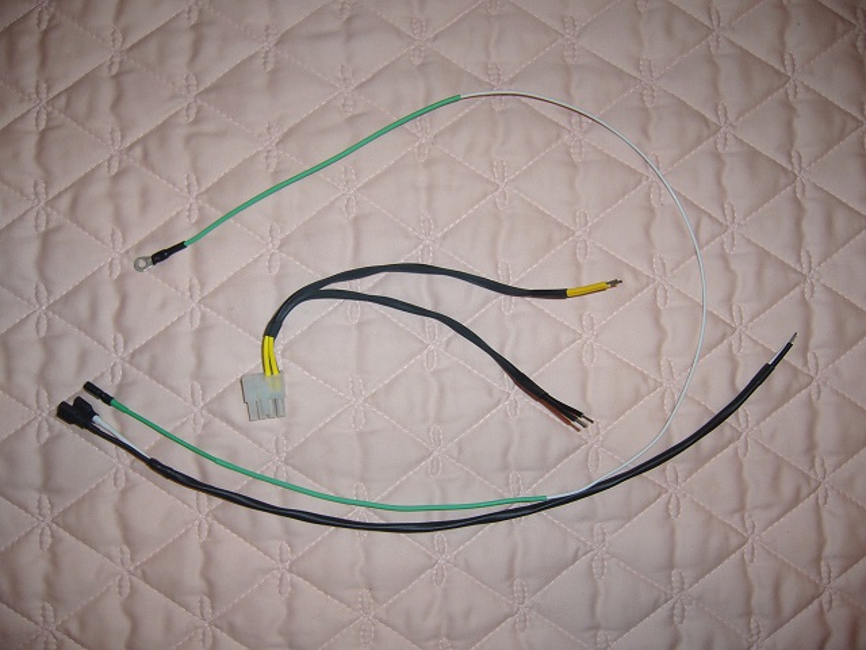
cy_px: 325
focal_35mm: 35
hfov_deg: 52.6
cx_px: 433
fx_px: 876
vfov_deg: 40.7
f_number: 2.8
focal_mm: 5.8
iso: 100
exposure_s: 1/30
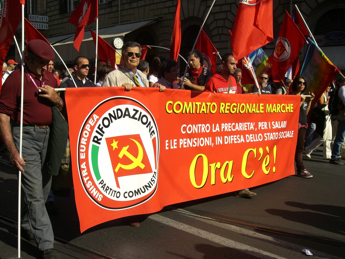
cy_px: 132
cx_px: 173
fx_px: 409
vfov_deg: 35.1
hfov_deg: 45.8
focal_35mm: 41
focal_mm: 6.3
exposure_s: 1/800
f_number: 4.4
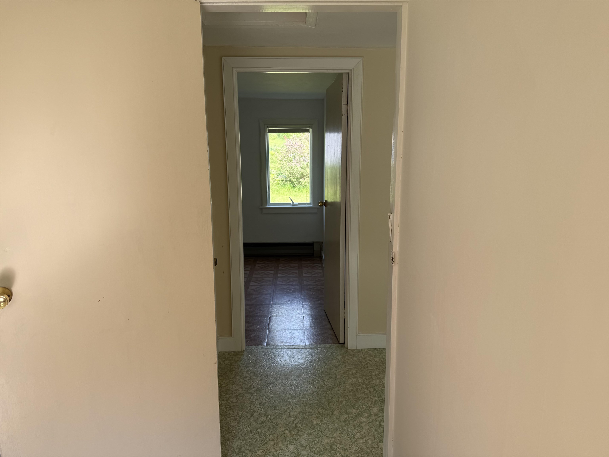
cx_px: 304
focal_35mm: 24
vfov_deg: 56.8
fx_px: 422
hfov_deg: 71.6
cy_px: 228
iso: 80
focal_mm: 6.76
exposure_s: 1/286
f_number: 1.78
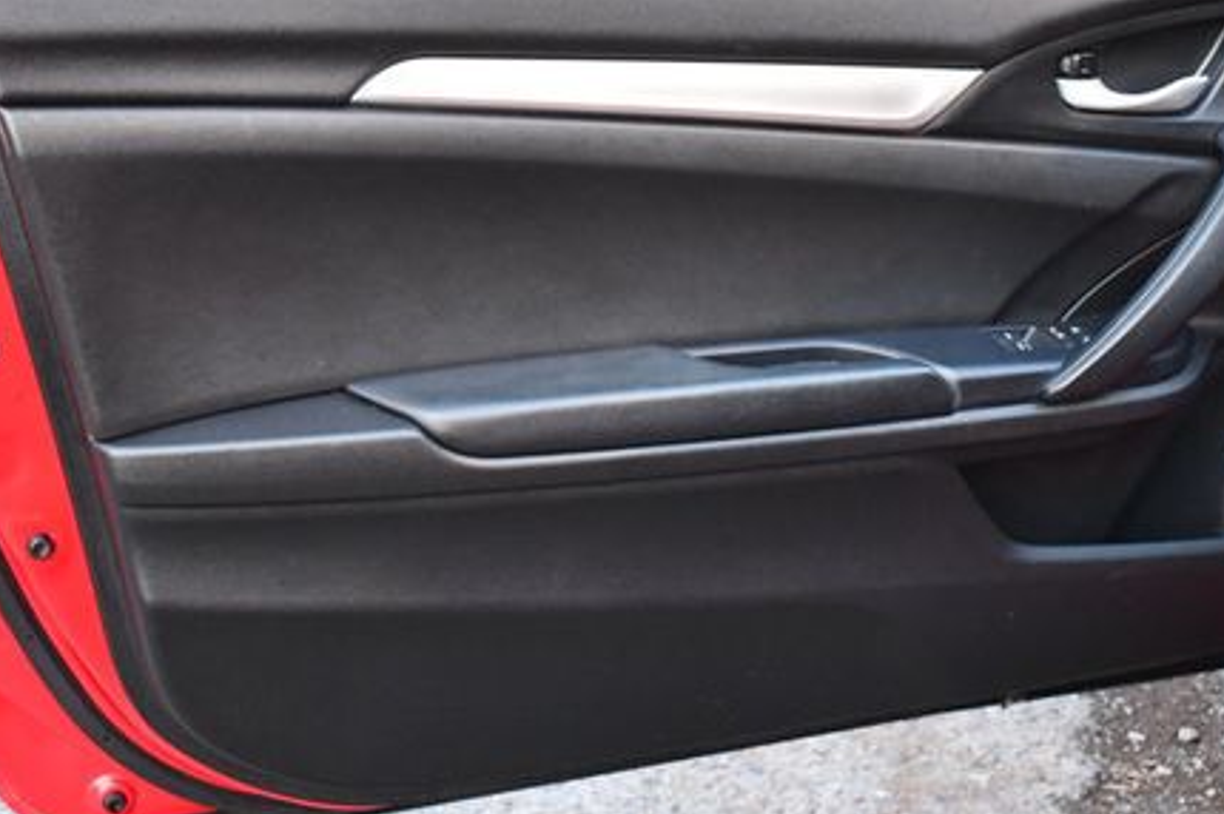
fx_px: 1970
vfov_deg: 23.3
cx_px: 717
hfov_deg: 34.4
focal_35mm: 58
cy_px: 307
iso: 3200
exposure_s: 1/100
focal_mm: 26
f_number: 4
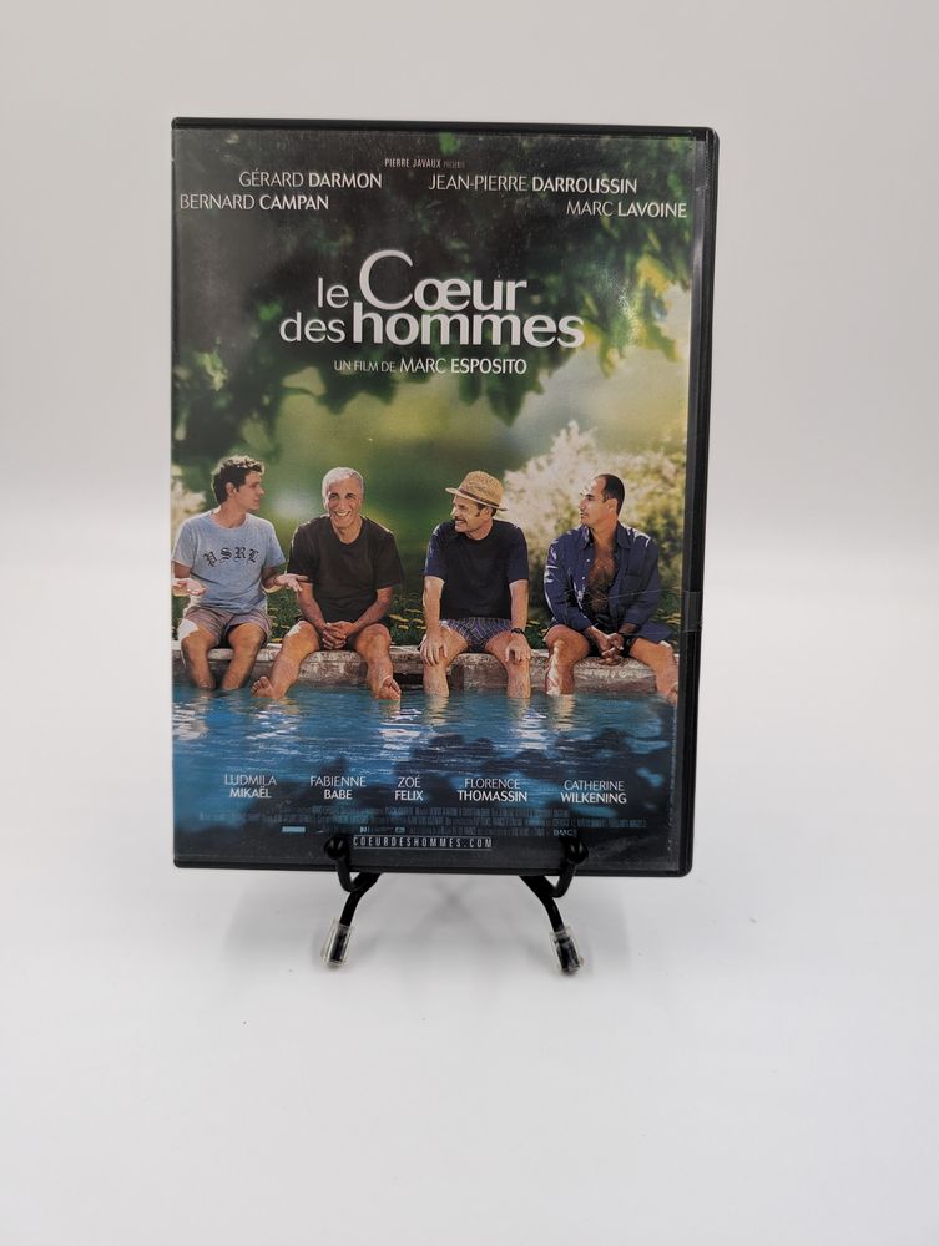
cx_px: 470
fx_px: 866
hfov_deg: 56.9
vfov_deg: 71.5
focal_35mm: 24
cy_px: 623
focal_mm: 6.9
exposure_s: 1/56.2
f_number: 1.68
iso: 76
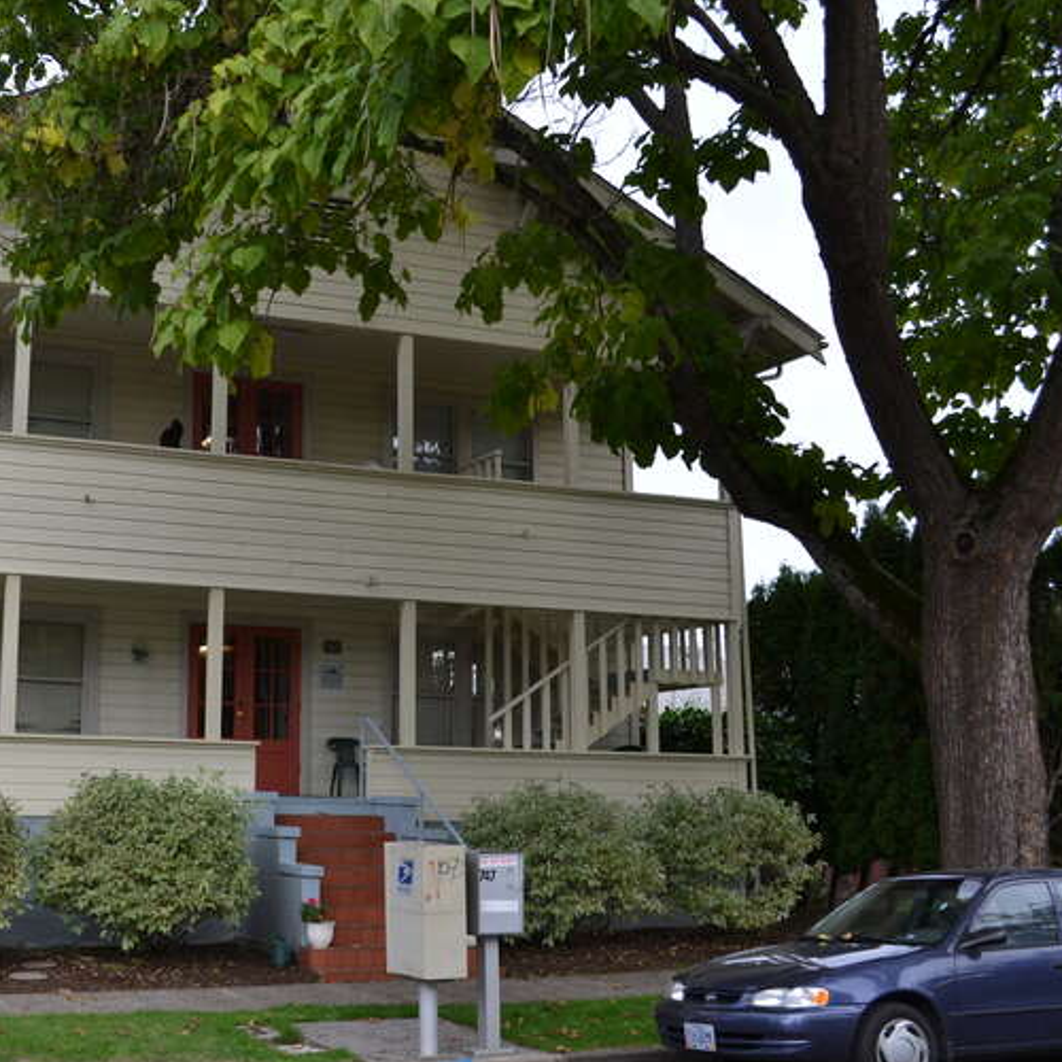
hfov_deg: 35.5
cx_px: 302
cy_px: 525
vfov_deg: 36.1
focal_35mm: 47
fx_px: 1631
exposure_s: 1/160
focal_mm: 24
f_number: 6.3
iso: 100
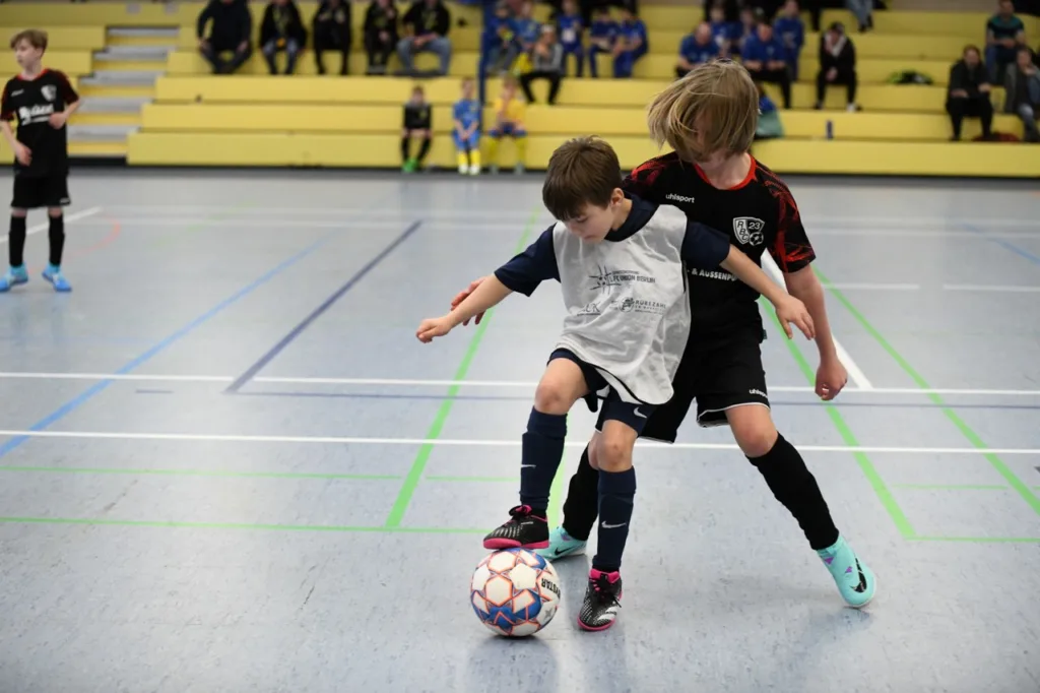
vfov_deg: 19.4
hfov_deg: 28.9
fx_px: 2021
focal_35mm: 70
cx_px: 520
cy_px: 346
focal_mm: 70
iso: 8000
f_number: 2.8
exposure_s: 1/1250
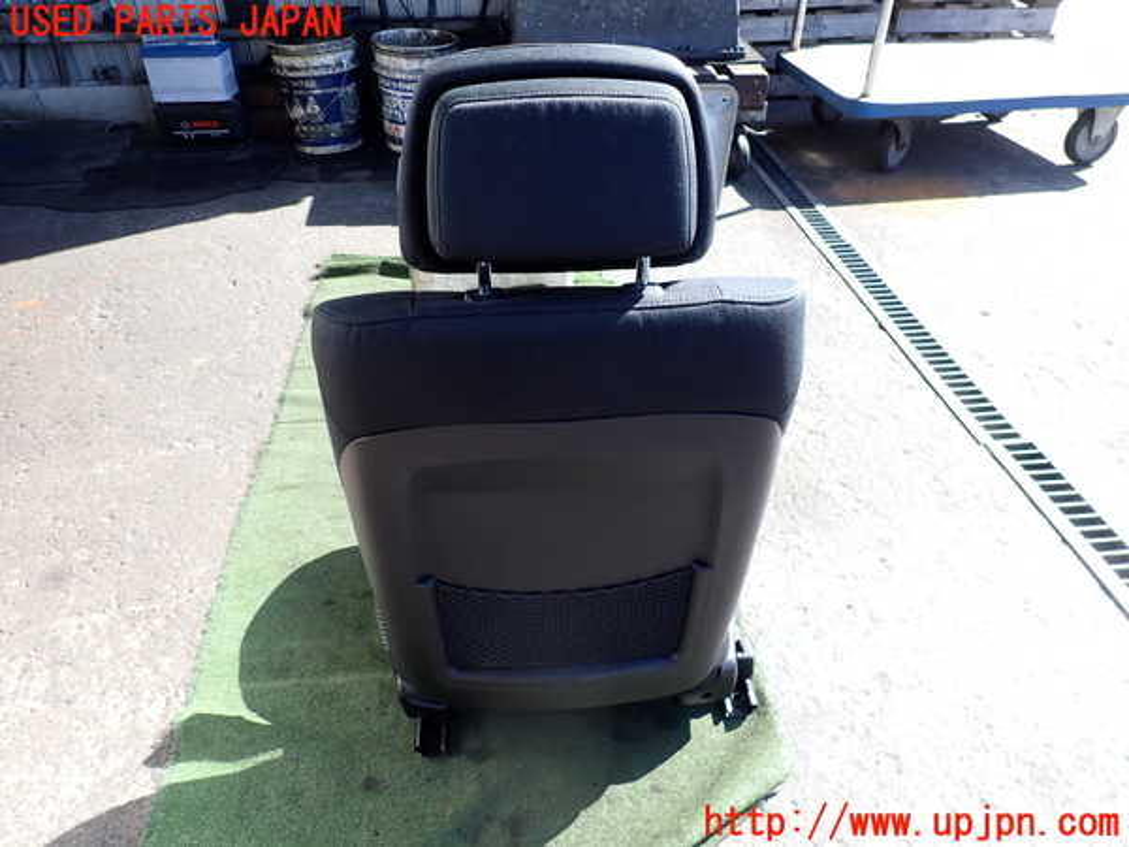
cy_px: 424
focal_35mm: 25
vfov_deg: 54.9
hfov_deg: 69.4
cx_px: 564
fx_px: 815
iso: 100
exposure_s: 1/200
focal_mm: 4.5
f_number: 2.8
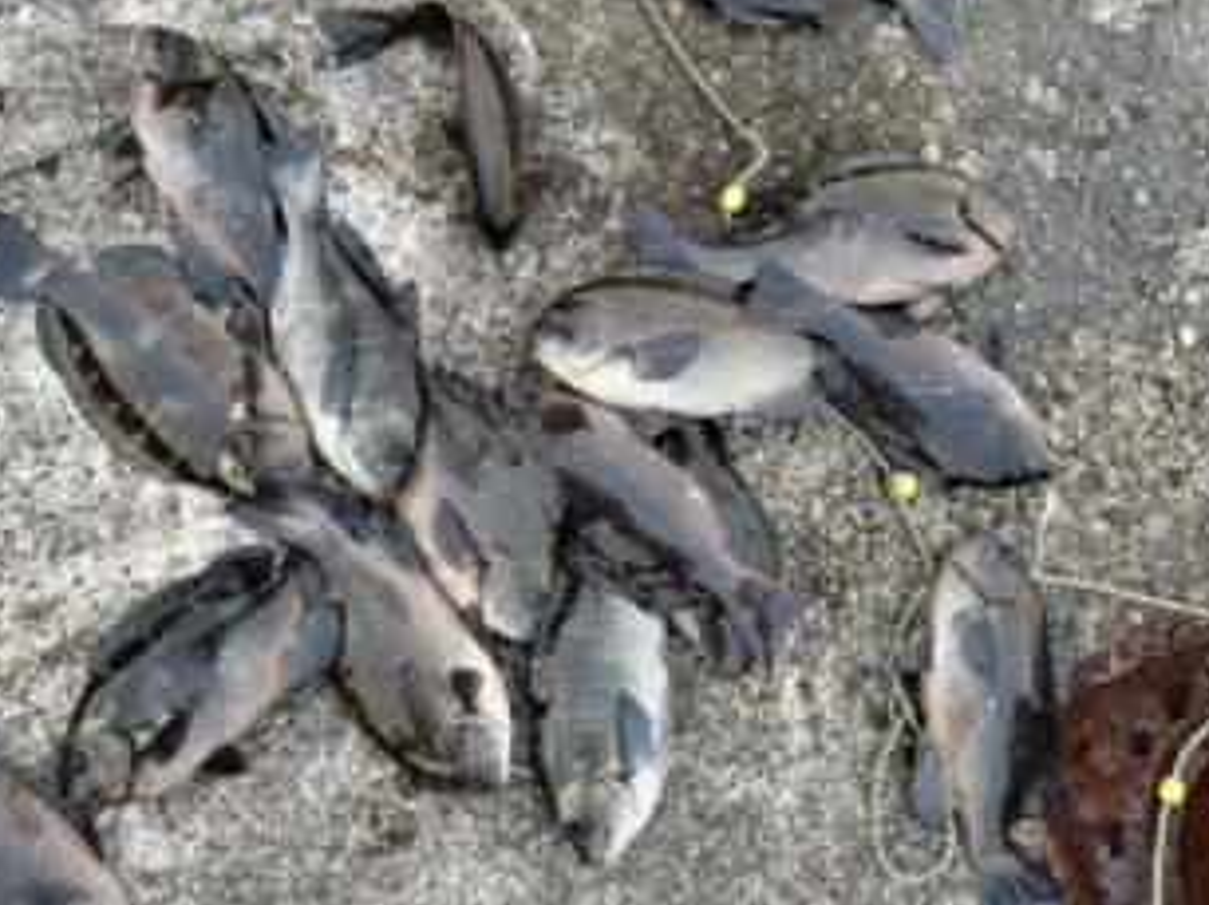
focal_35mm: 34
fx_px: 1187
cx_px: 510
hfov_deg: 53.8
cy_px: 427
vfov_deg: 41.7
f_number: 1.6
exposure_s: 1/65
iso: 125
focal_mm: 5.96
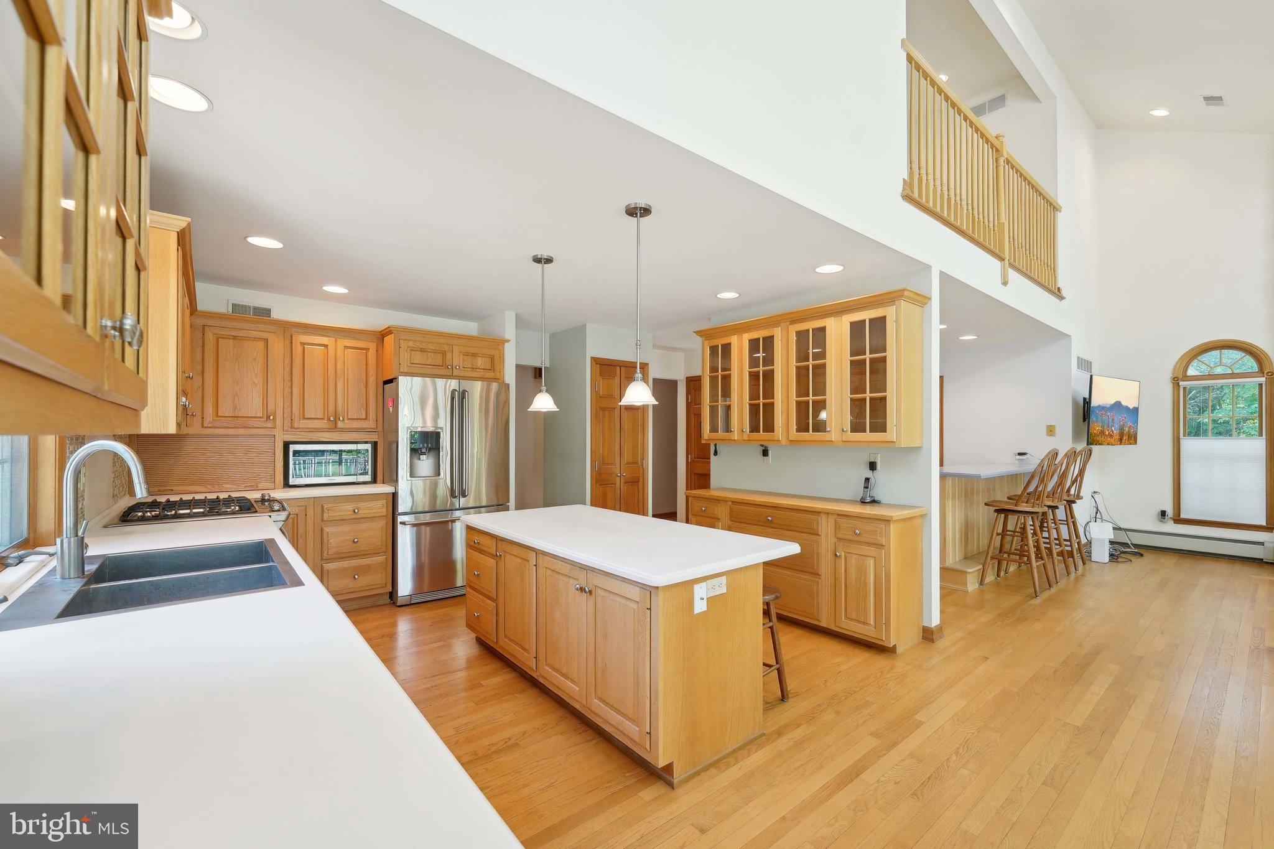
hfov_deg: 104.3
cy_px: 424
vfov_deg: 81.2
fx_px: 495
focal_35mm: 14
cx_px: 637
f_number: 8
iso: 500
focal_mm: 14
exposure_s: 1/50
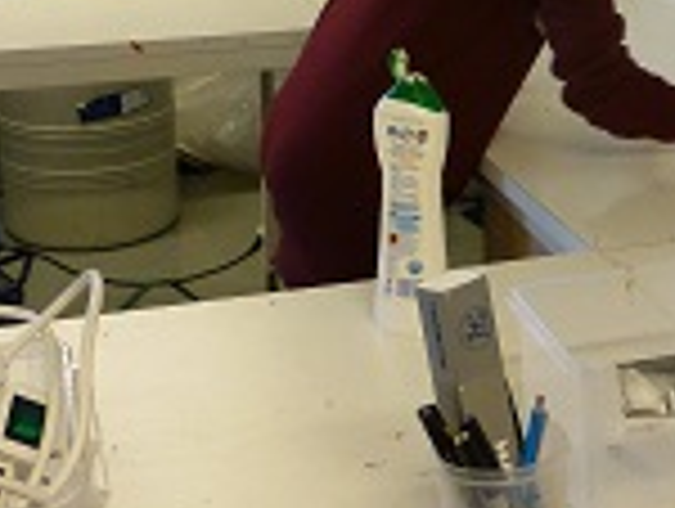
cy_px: 27
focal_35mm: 69
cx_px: 464
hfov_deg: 27.9
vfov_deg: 20.8
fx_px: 1348
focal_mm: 4.3
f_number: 3.3
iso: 400
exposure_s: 1/50
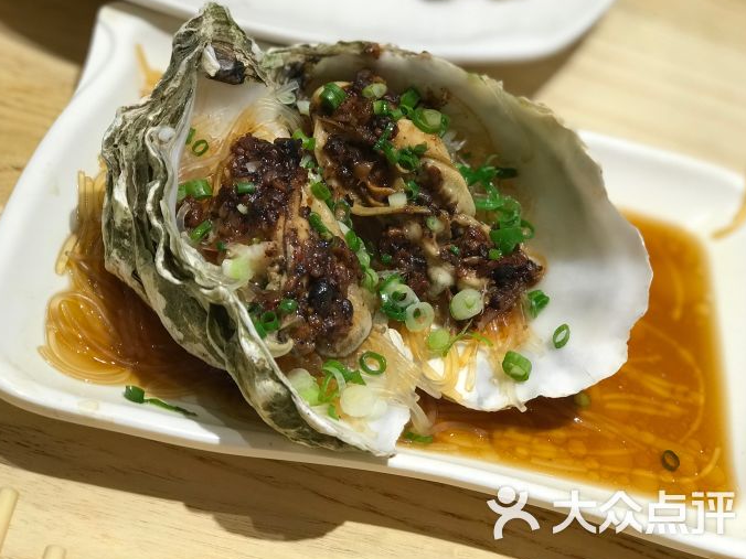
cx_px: 377
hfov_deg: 32.7
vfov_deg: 24.8
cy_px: 281
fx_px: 1271
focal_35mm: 59
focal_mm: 6.6
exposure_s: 1/100
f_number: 2.8
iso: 125
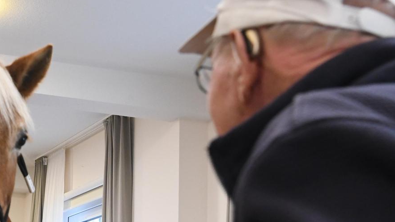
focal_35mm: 82
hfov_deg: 25.0
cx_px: 27
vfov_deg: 14.7
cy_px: 172
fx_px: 859
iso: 2500
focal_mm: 24
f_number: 4.5
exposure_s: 1/100
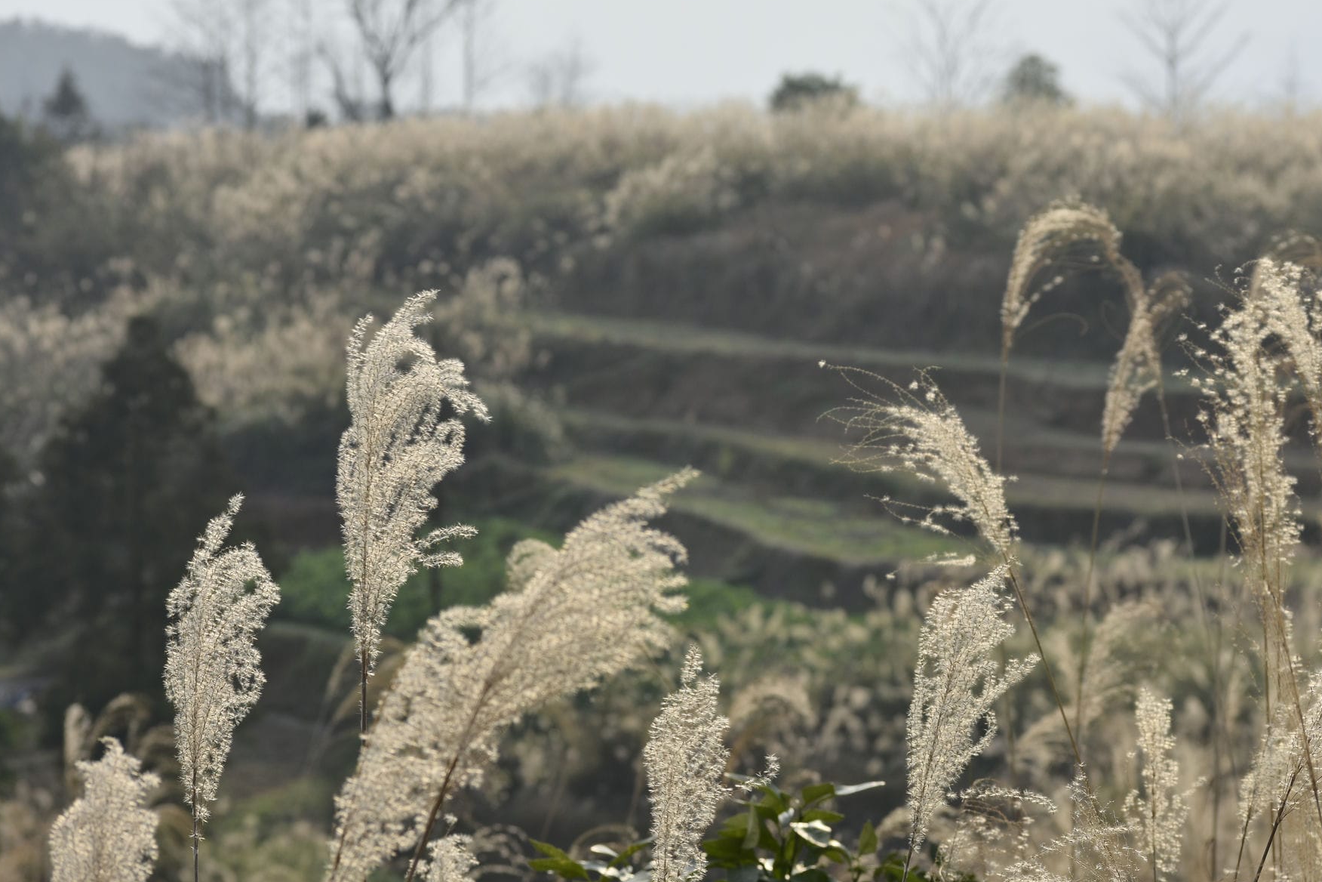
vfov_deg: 9.4
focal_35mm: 146
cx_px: 748
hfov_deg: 14.1
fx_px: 5345
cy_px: 444
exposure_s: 1/250
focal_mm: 85
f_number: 8
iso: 100
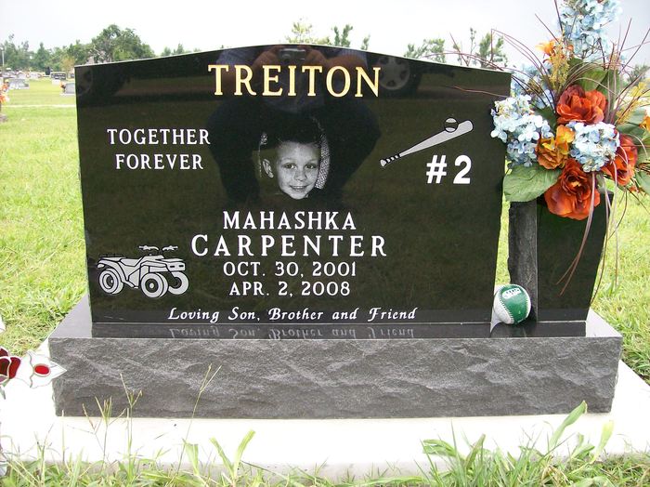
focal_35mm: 36
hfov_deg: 51.4
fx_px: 676
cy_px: 244
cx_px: 325
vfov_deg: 39.6
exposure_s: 1/299
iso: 80
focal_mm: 6
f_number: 2.7
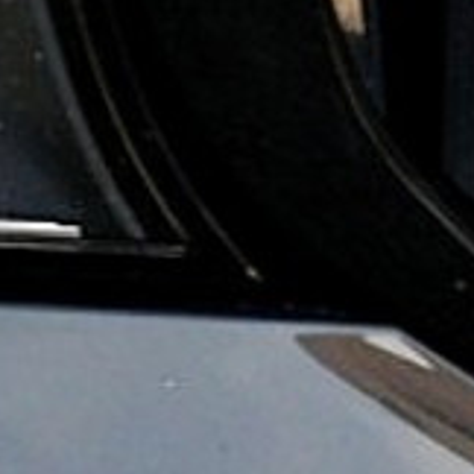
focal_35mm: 694
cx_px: -1715
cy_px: 322
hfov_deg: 2.4
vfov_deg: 2.5
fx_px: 10751
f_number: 9
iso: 400
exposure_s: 1/125
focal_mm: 46
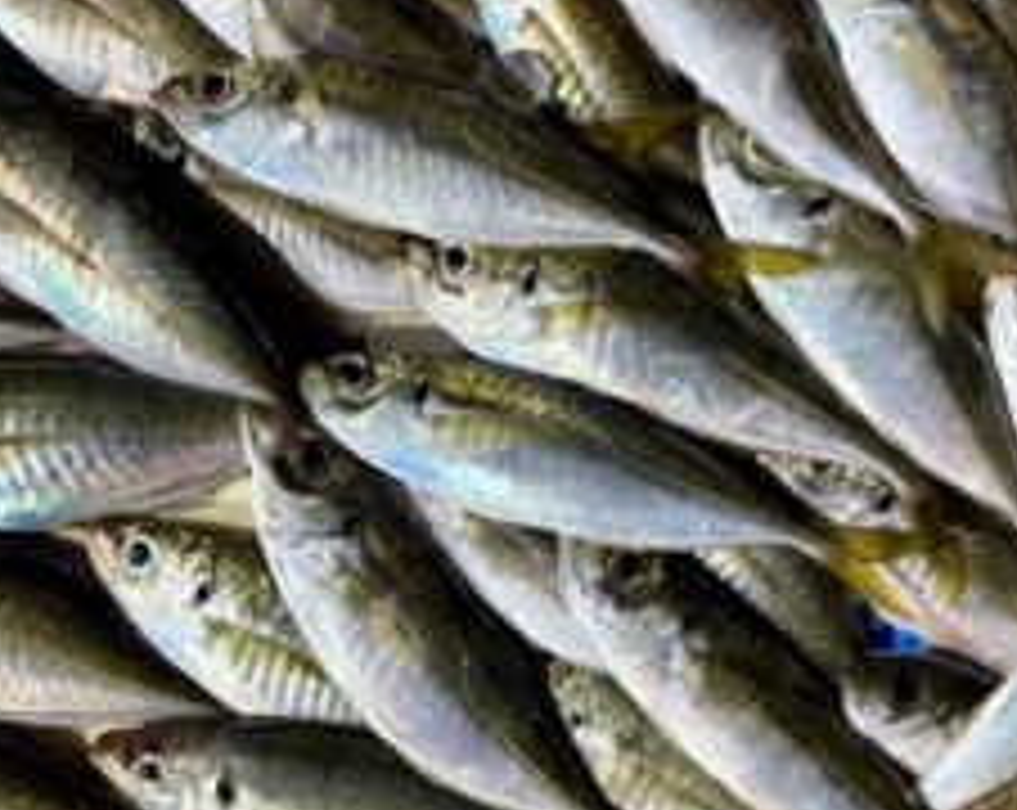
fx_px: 1352
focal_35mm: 45
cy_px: 405
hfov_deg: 41.1
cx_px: 432
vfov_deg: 33.3
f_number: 1.6
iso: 200
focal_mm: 5.96
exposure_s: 1/60
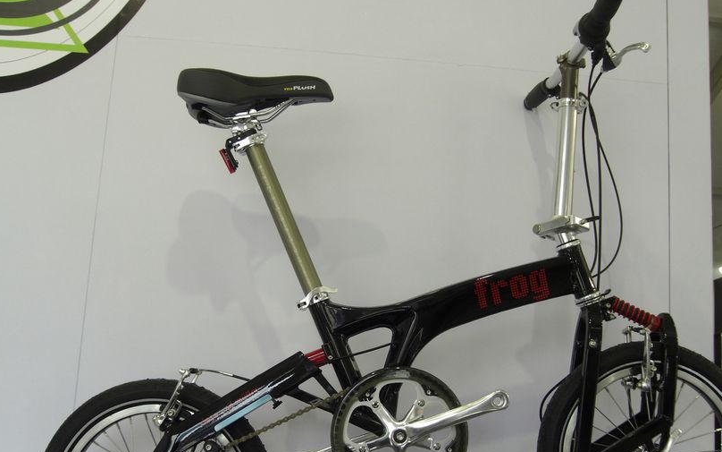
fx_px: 826
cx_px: 384
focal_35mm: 42
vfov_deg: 30.3
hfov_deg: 47.2
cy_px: 305
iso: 80
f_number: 3.4
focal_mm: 5.7
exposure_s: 1/160
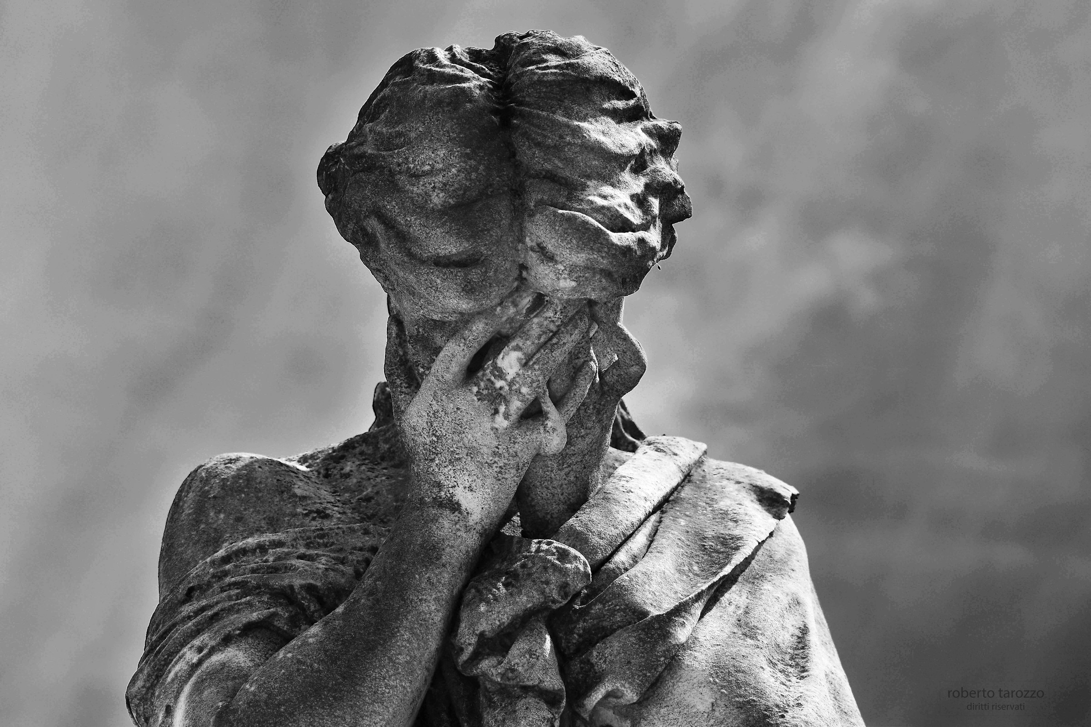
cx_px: 546
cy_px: 364
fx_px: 3182
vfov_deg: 13.0
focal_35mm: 105
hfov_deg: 19.5
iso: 400
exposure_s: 1/1600
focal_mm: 70
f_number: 5.6
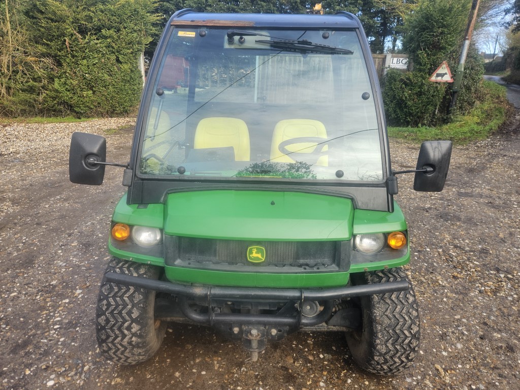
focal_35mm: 23
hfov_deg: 73.9
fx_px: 346
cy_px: 195
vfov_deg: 58.9
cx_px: 260
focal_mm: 5.4
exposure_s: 1/238
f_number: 1.8
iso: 40
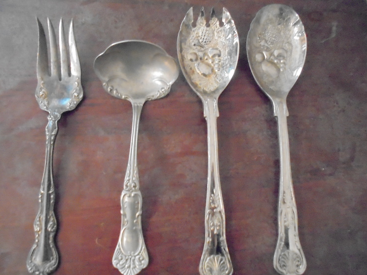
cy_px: 139
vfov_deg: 51.4
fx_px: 286
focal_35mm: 27
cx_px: 178
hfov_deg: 65.3
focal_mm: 4.6
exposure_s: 1/30
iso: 1600
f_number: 3.5
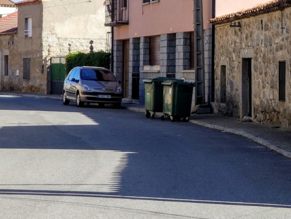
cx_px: 367
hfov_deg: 14.2
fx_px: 1127
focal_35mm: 134
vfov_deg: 11.0
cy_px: 51
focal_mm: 6
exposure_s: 1/546
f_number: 2.4
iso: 25
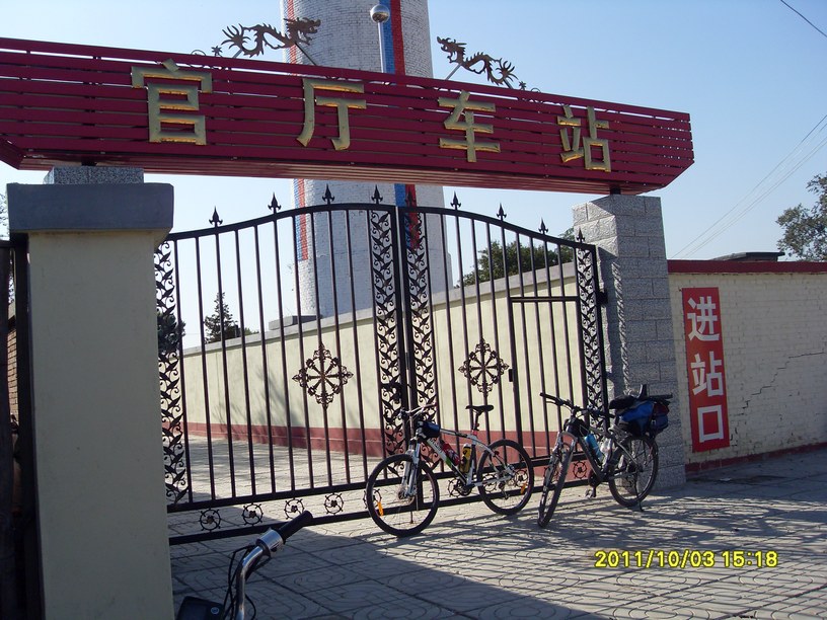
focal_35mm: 35
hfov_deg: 52.6
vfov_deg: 40.7
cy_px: 310
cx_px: 414
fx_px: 836
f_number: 7
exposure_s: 1/250
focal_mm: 6.3
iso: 80
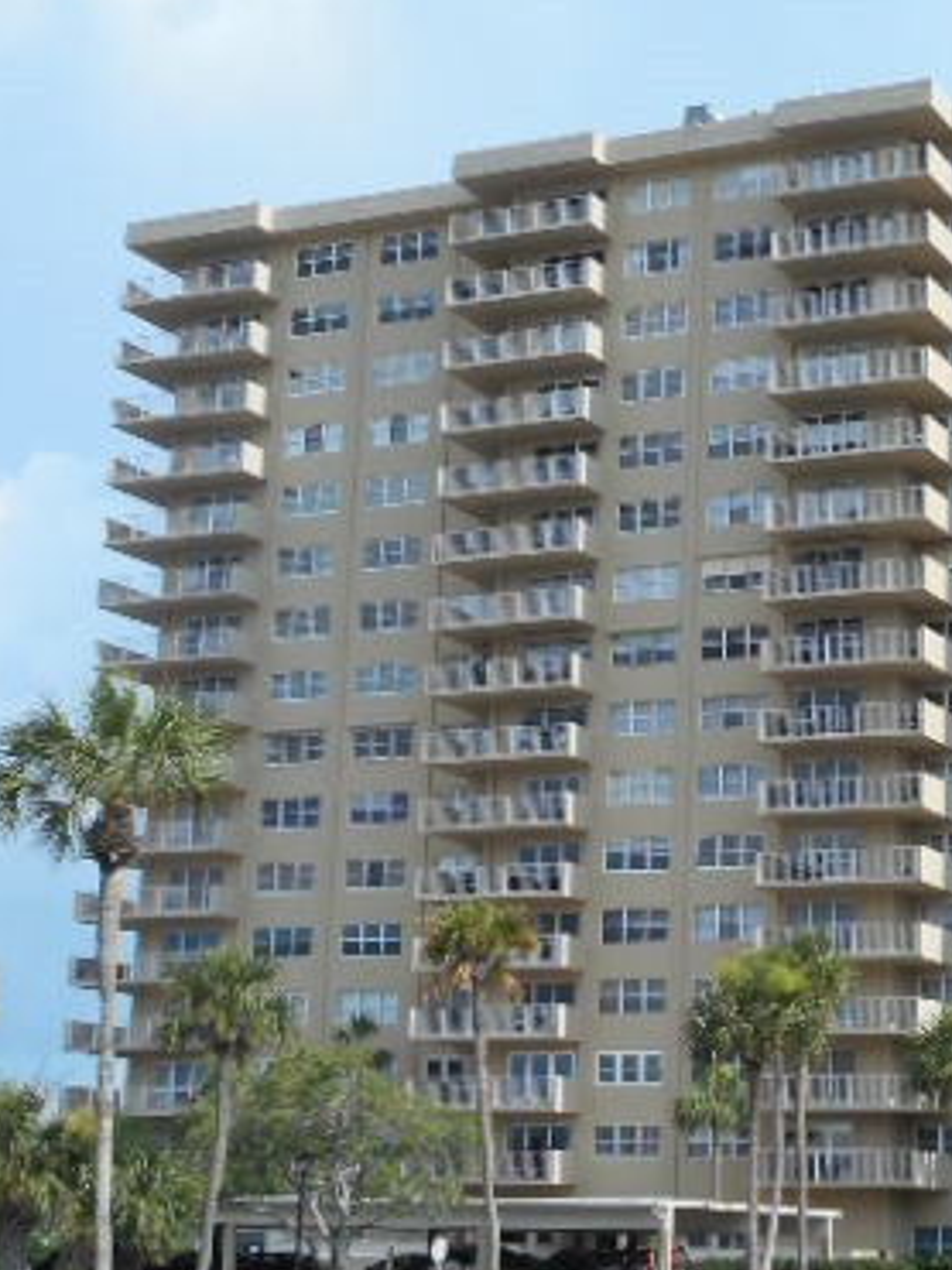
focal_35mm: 76
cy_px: 726
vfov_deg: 25.6
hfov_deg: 19.0
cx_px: 866
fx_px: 2788
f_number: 4.7
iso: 80
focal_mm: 7.9
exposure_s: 1/400
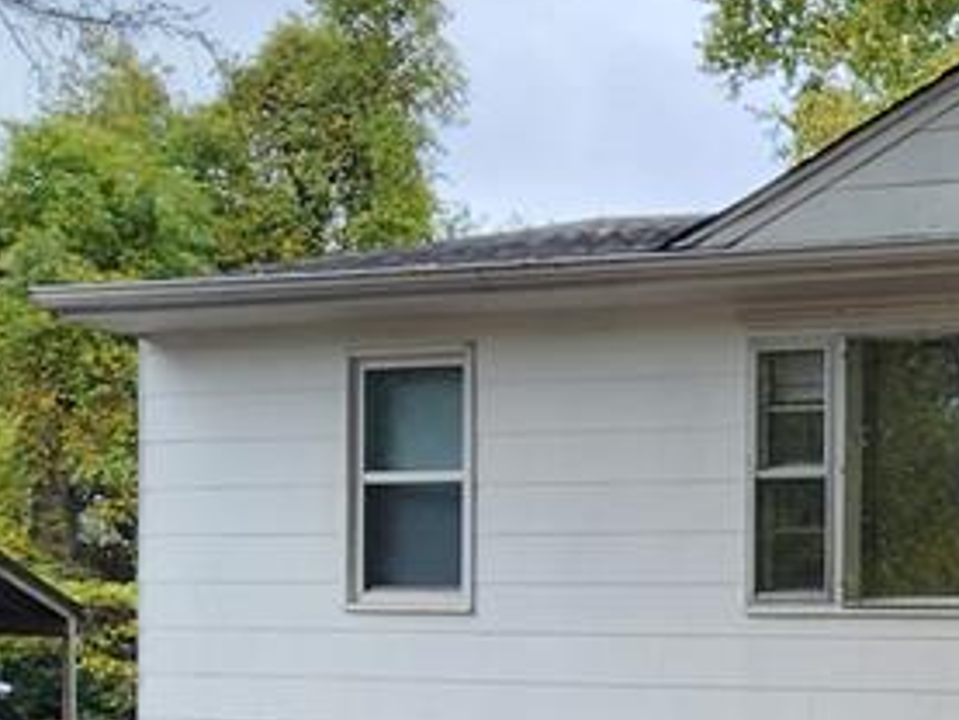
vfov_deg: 28.4
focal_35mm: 48
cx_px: 1357
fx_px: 1330
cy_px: 723
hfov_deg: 28.9
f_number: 2.2
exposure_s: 1/207
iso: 50
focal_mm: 2.2
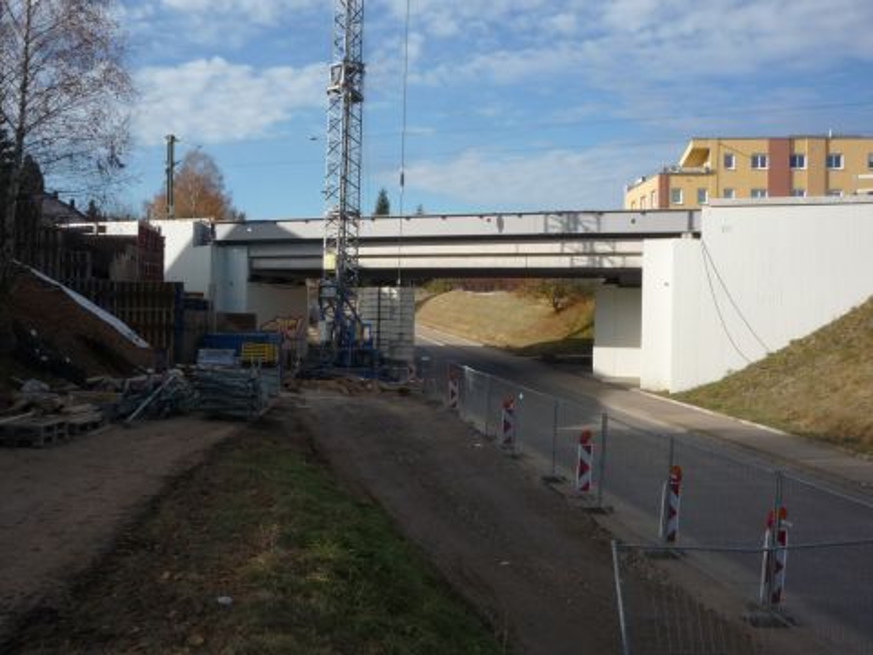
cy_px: 328
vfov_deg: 36.8
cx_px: 436
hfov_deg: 47.9
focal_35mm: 39
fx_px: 984
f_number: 5.6
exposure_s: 1/400
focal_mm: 5.2
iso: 100
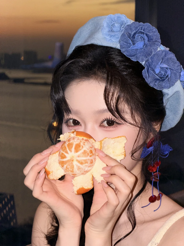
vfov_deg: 19.6
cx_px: 92
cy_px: 123
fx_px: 709
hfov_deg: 14.8
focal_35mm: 100
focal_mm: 16.89
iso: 50
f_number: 2.8
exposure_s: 1/40
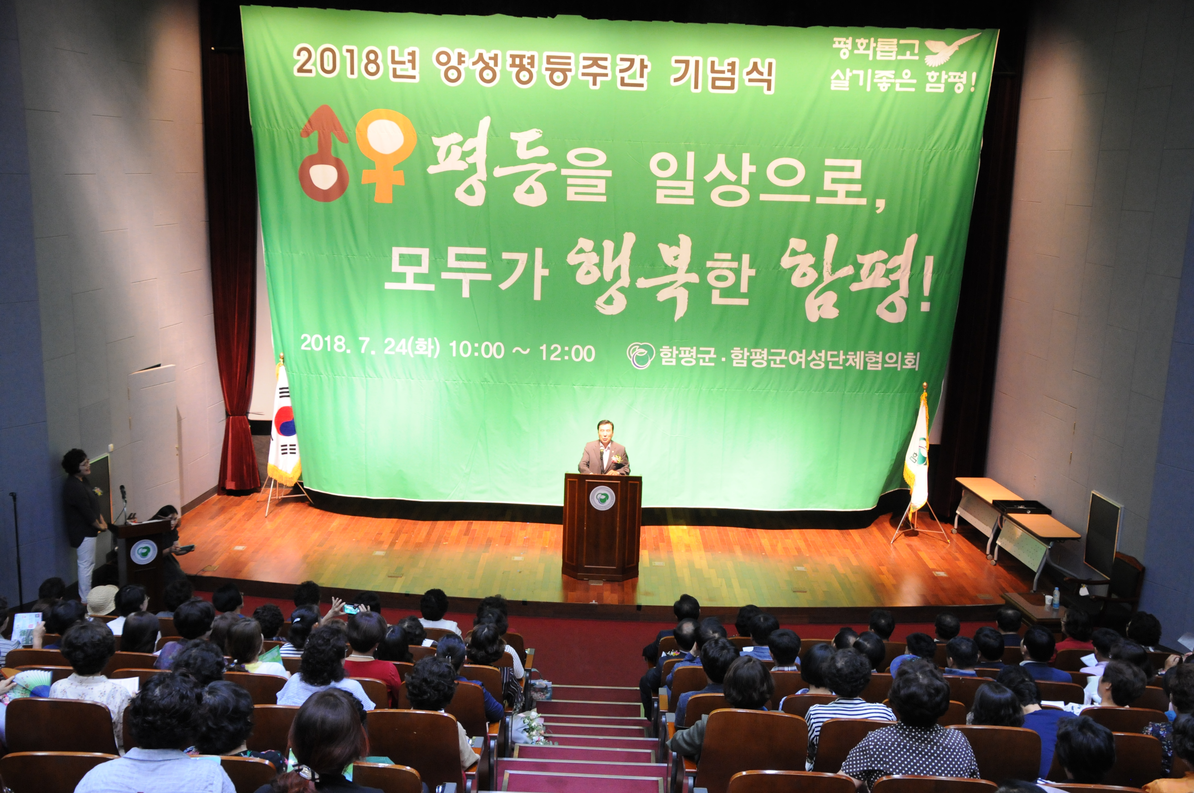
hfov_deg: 53.2
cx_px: 597
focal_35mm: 36
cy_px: 396
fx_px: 1193
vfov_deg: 36.8
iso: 1250
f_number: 4
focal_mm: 24
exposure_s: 1/60
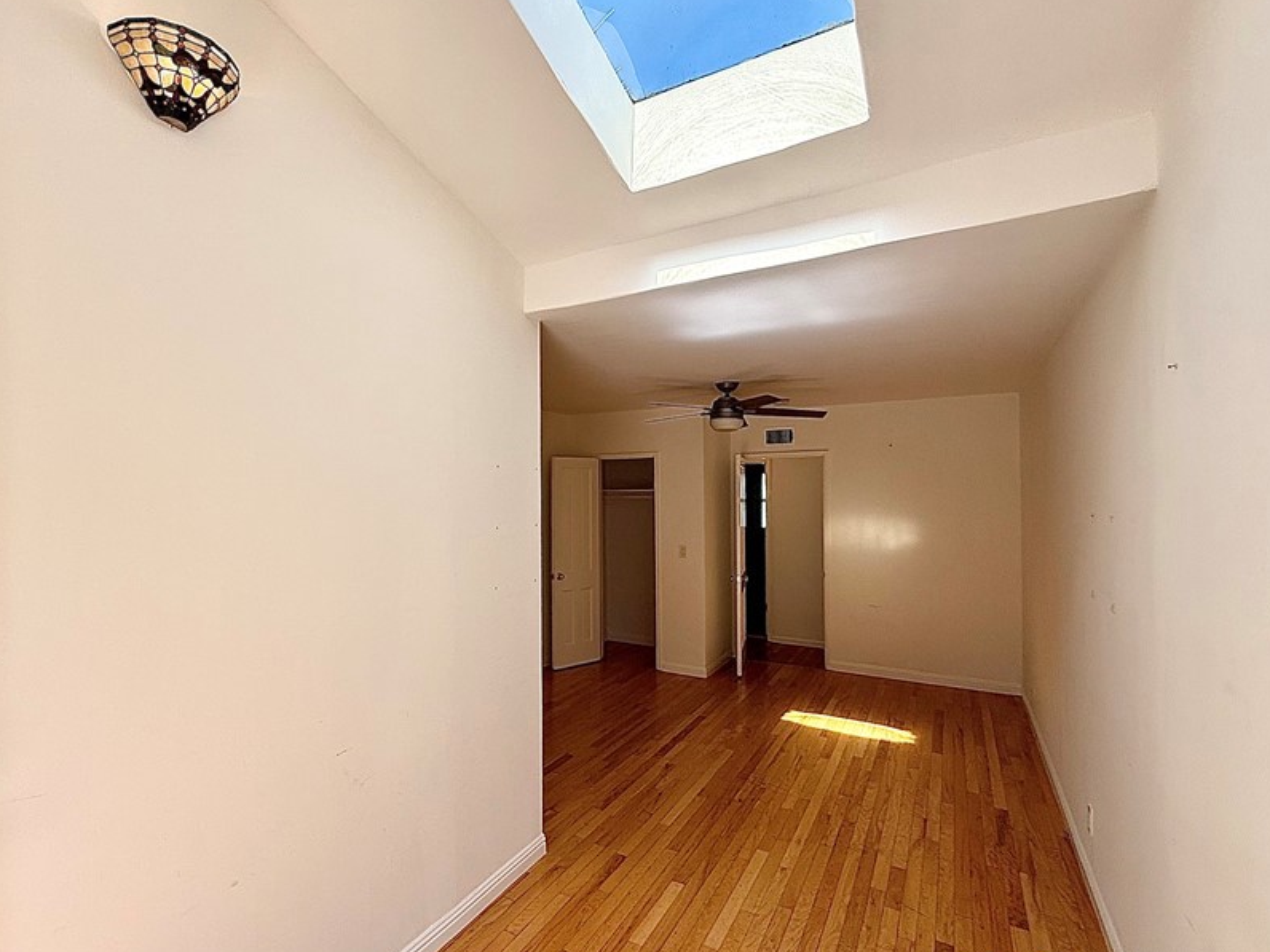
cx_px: 475
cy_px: 488
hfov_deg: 86.0
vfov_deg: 71.6
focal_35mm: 18
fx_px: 660
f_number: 2.2
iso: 64
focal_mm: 2.22
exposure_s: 1/224
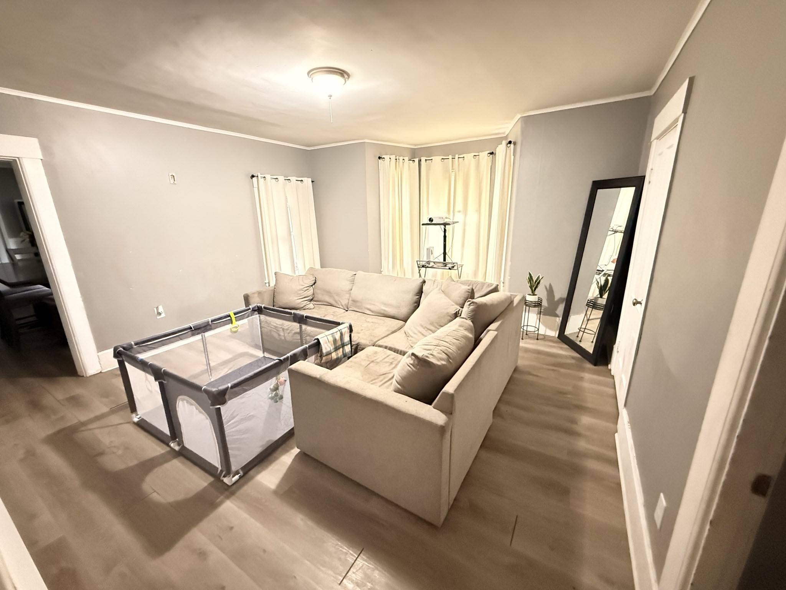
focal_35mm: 14
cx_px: 393
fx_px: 318
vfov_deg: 85.7
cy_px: 295
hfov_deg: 102.1
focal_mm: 2.22
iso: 1600
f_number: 2.2
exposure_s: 1/30
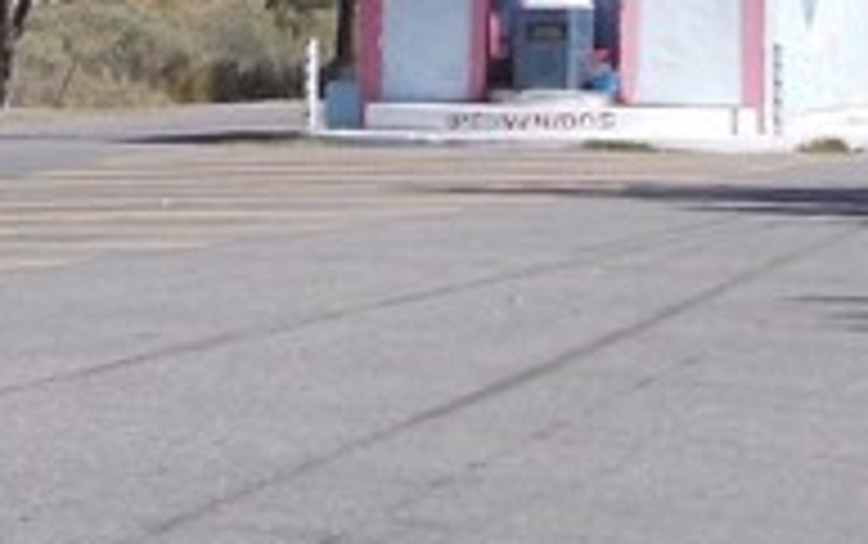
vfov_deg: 5.2
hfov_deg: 8.3
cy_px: -225
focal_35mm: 252
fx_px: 5966
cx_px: 445
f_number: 8
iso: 80
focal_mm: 8.5
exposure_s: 1/250
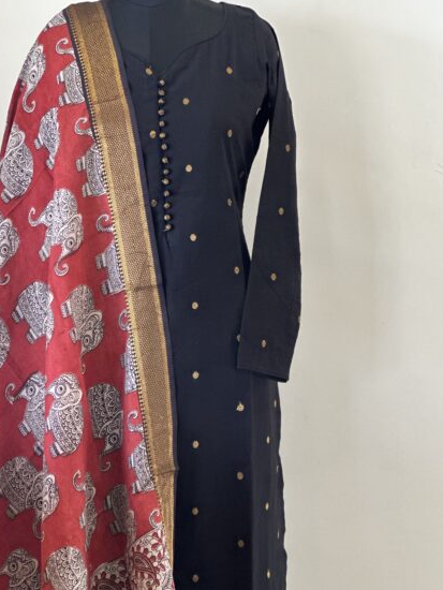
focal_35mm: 112
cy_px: 370
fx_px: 1910
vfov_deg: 17.5
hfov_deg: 13.2
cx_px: 127
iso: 200
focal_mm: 9
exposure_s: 1/40
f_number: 2.8
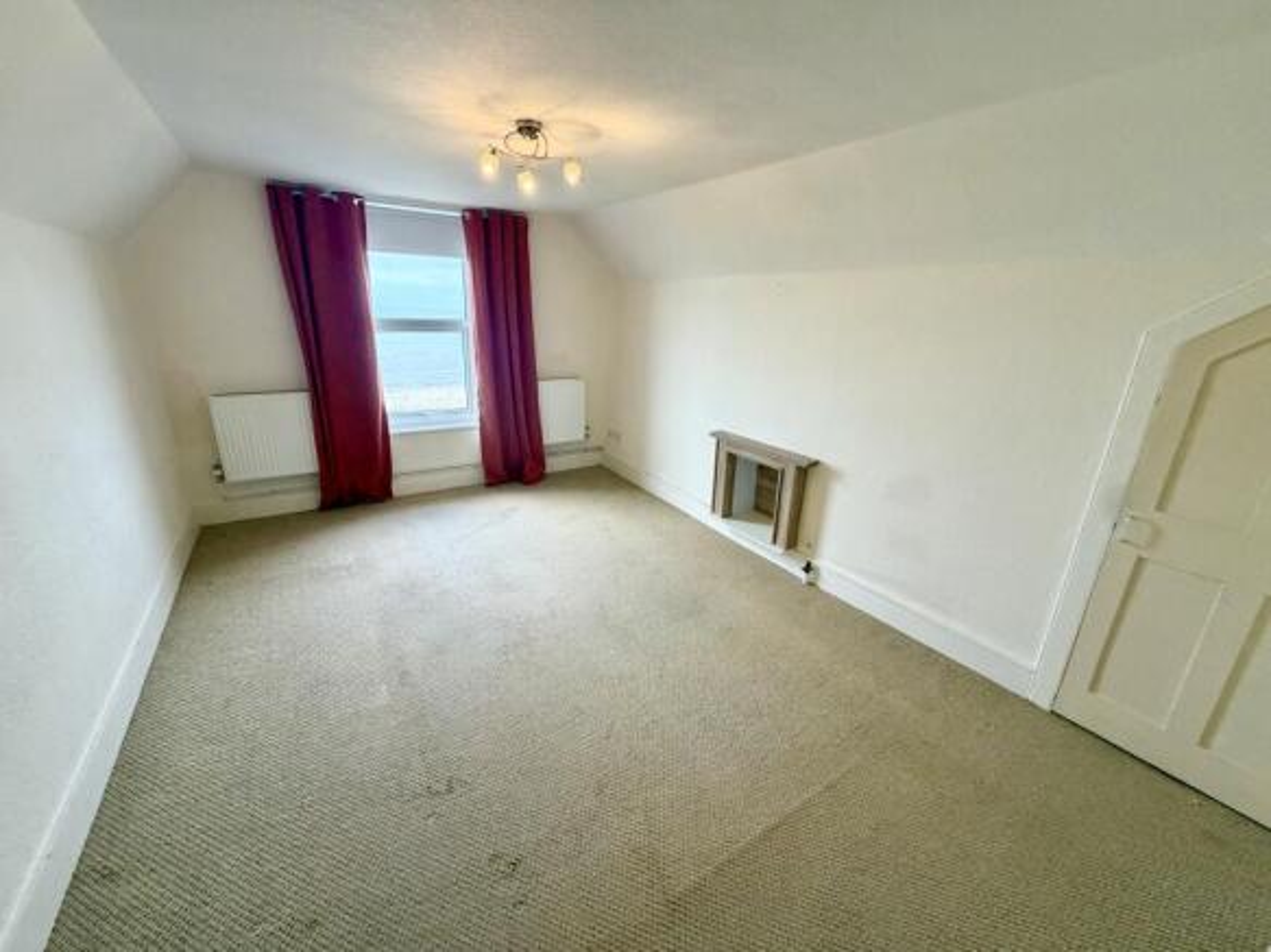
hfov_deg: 102.1
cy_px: 476
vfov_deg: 85.7
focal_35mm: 14
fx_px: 514
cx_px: 636
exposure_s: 1/121
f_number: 2.2
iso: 250
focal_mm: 2.22
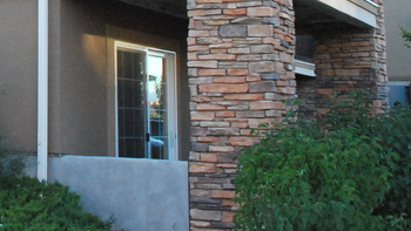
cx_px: -163
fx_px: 905
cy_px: -82
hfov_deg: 22.2
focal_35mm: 83
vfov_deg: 13.9
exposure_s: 1/320
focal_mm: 18
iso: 1600
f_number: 9
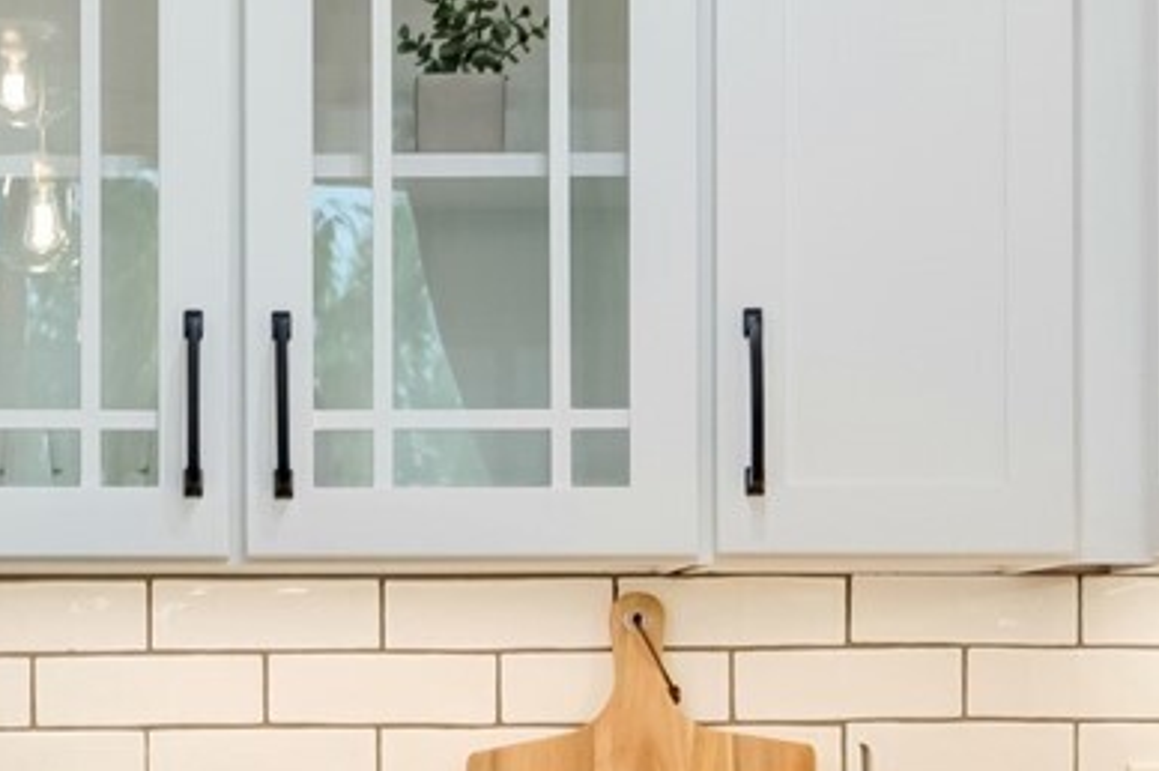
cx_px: 326
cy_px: 699
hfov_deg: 14.6
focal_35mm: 140
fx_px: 4503
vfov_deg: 9.7
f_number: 9
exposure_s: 1/250
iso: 400
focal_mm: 32
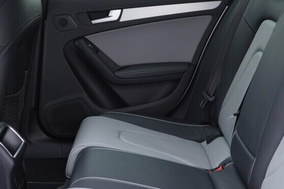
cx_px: 155
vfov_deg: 20.6
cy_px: 116
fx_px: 521
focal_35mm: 66
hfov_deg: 30.5
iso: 320
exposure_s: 1/40
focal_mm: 24
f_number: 2.8
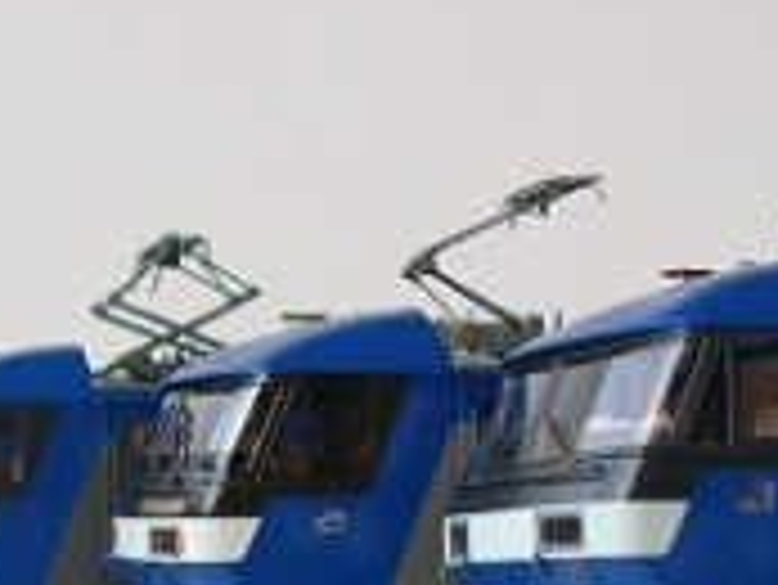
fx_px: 2272
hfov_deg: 19.4
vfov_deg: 14.6
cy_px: 495
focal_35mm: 101
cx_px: 405
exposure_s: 1/76.1
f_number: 2.8
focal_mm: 5.8
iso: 50
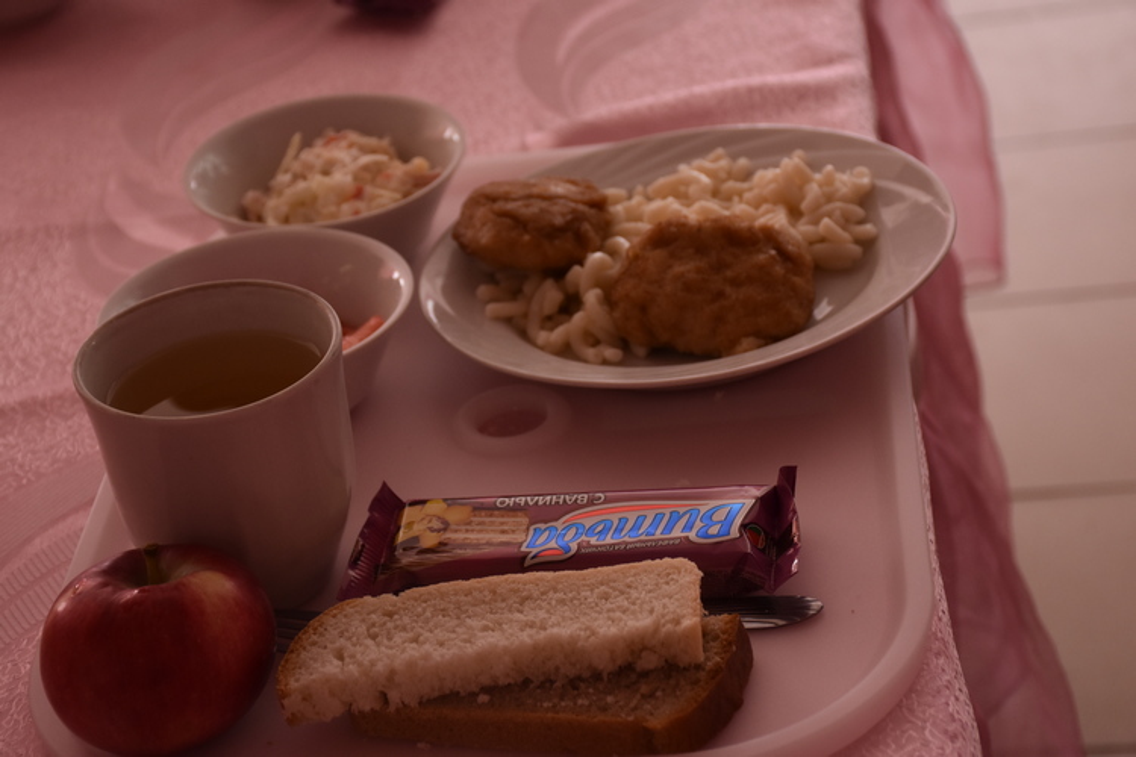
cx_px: 568
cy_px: 378
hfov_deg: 26.0
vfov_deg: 17.5
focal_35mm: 78
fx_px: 2461
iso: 800
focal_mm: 52
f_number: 6.3
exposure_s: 1/160
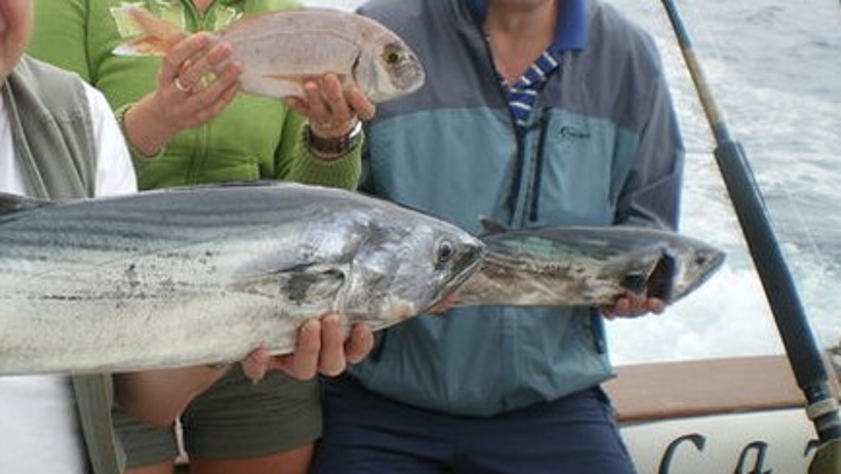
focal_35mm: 57
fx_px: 1272
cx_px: 237
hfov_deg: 36.0
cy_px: 190
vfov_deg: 21.1
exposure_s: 1/320
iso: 50
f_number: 4.6
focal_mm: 6.3
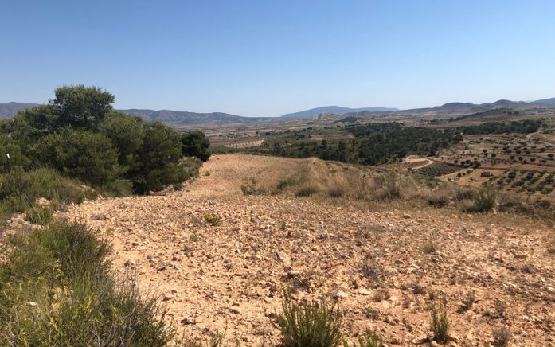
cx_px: 278
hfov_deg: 62.9
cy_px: 164
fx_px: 454
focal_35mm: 30
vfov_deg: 41.8
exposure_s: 1/3247
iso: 20
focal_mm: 4
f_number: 1.8
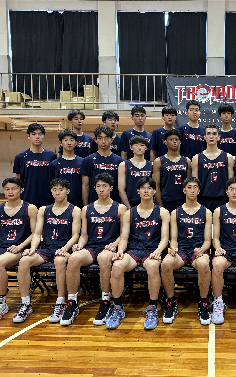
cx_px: 211
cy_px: 189
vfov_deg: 56.7
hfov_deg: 35.2
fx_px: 350
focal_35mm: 34
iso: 320
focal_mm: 6.76
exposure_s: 1/60
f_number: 1.78
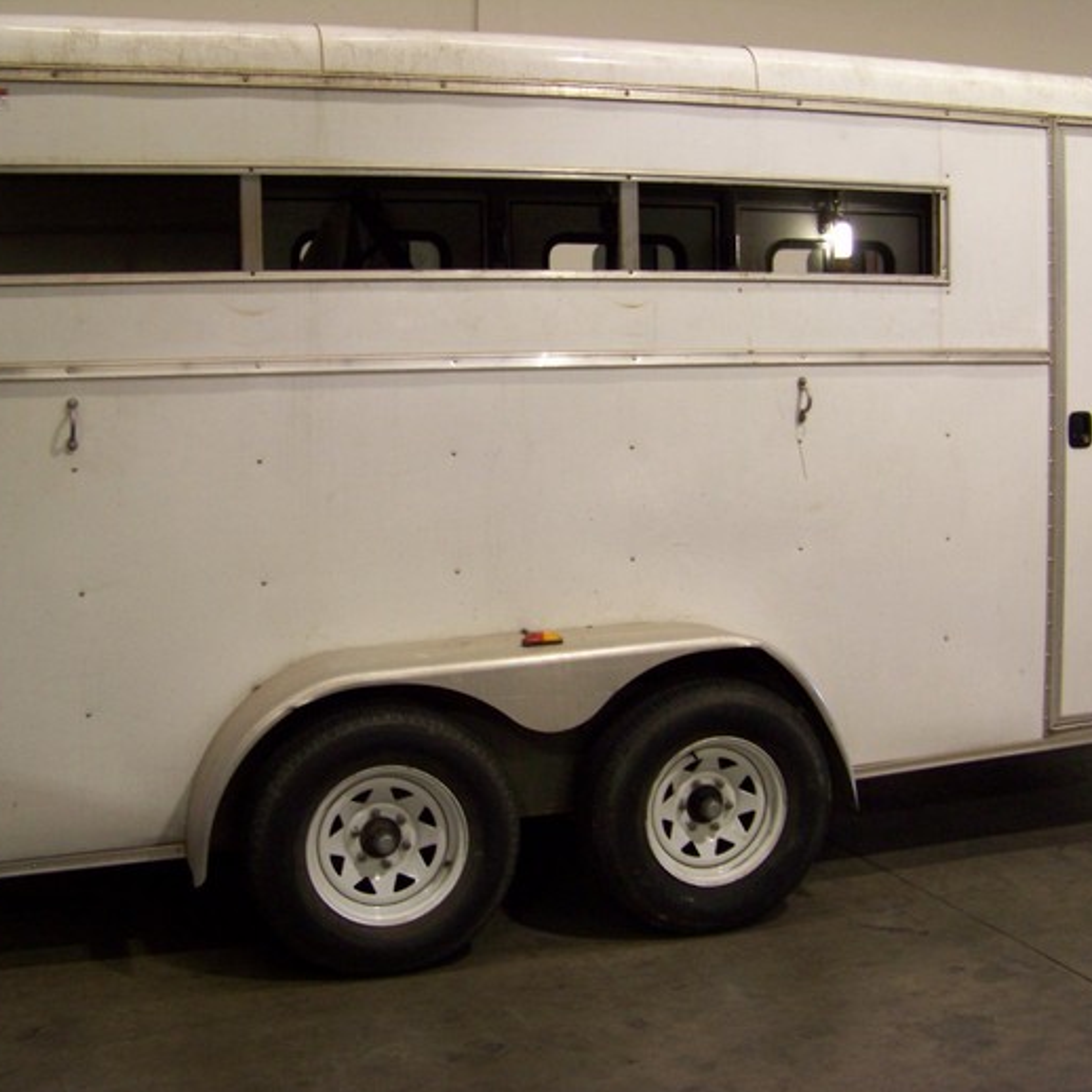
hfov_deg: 39.1
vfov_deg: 39.2
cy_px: 551
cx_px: 605
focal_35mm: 43
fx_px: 1535
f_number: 2.8
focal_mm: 5.85
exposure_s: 1/30
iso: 178
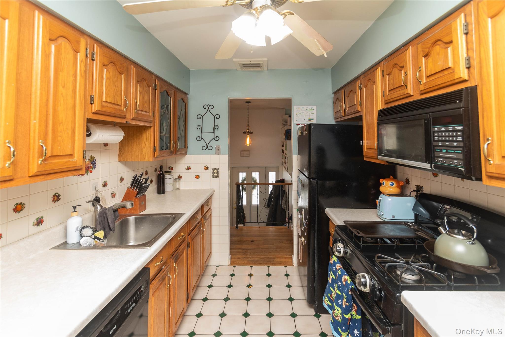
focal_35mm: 15
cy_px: 168
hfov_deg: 100.4
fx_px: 210
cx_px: 252
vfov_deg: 77.3
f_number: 5.6
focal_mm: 10
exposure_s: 1/60
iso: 640
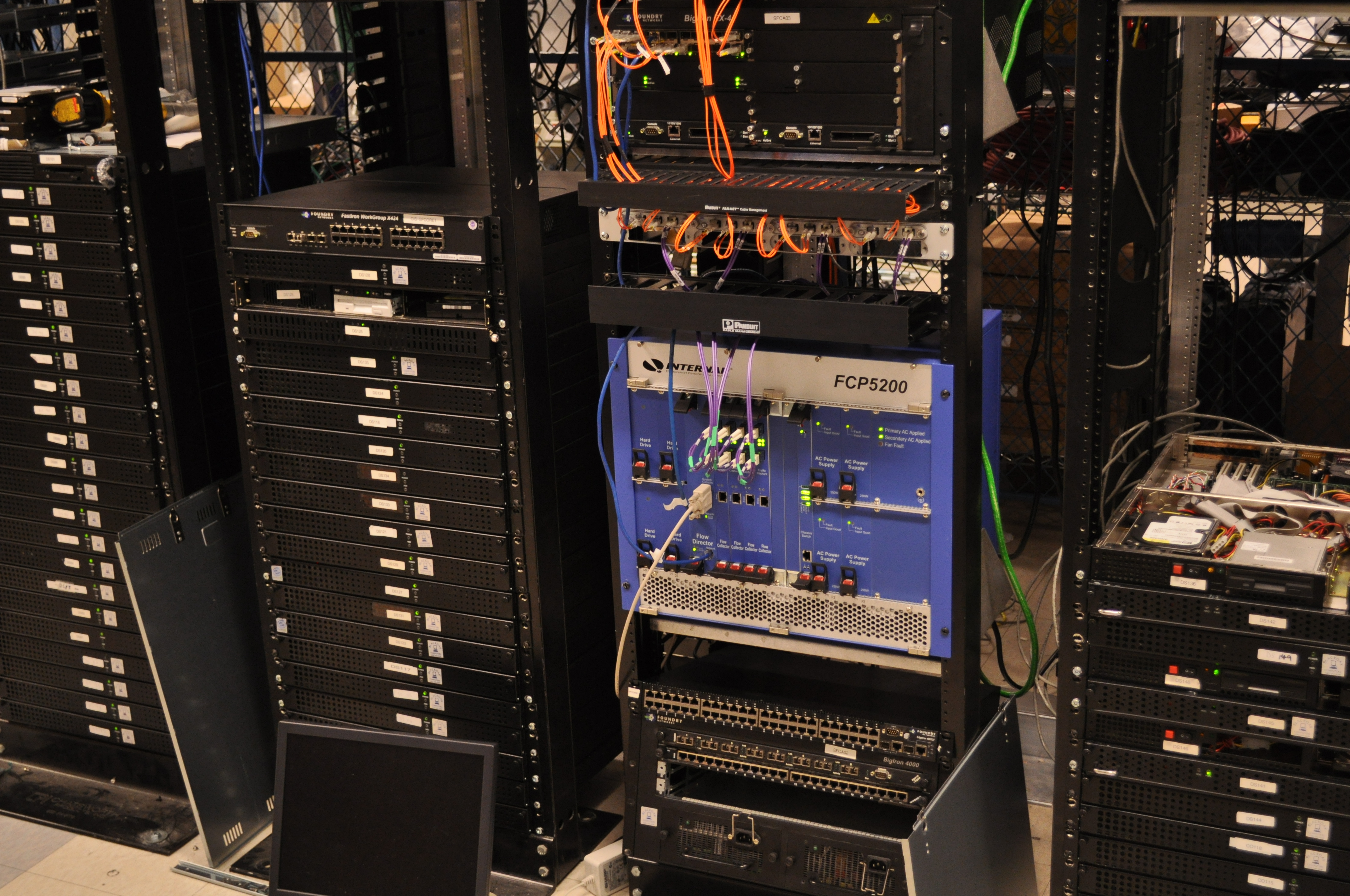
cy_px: 448
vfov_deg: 28.0
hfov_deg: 41.2
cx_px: 675
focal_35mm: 48
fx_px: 1798
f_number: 4.8
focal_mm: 32
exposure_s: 1/20
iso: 800
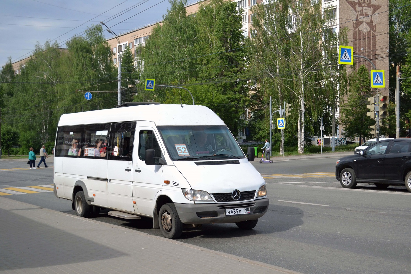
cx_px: 206
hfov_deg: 37.9
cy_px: 137
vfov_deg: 25.8
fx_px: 599
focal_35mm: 52
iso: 400
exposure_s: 1/1600
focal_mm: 35
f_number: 5.6
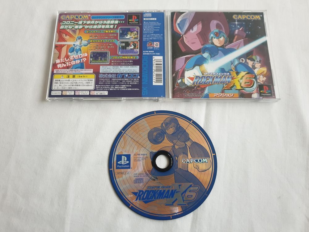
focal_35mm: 26
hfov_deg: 67.3
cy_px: 116
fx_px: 232
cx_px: 154
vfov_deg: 53.1
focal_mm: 4.3
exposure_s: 1/30
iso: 320
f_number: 1.5
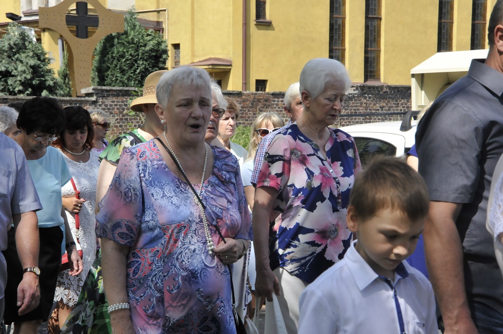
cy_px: 167
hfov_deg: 18.2
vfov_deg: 12.1
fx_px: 1570
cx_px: 252
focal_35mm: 112
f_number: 13
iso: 800
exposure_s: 1/640
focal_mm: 75
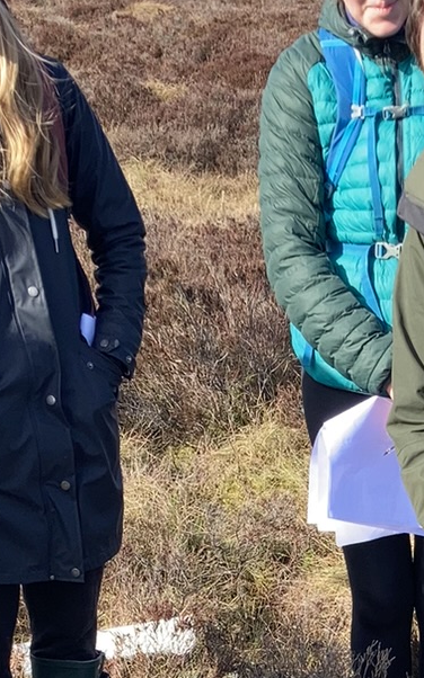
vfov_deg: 19.3
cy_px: 828
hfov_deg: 12.8
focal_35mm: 101
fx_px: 1868
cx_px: 416
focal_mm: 3.99
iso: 20
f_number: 1.8
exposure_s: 1/318
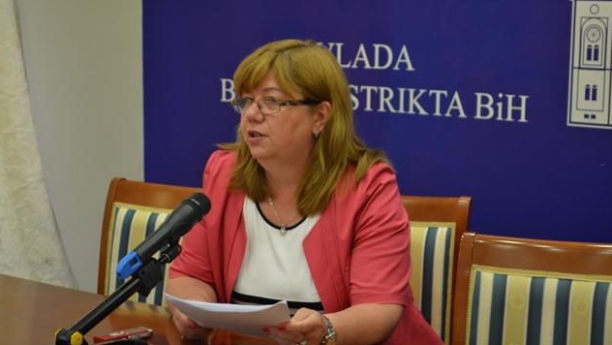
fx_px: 1421
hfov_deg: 24.3
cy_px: 191
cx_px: 305
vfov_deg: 13.8
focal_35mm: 88
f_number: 5.6
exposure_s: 1/60
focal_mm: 55
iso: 1250
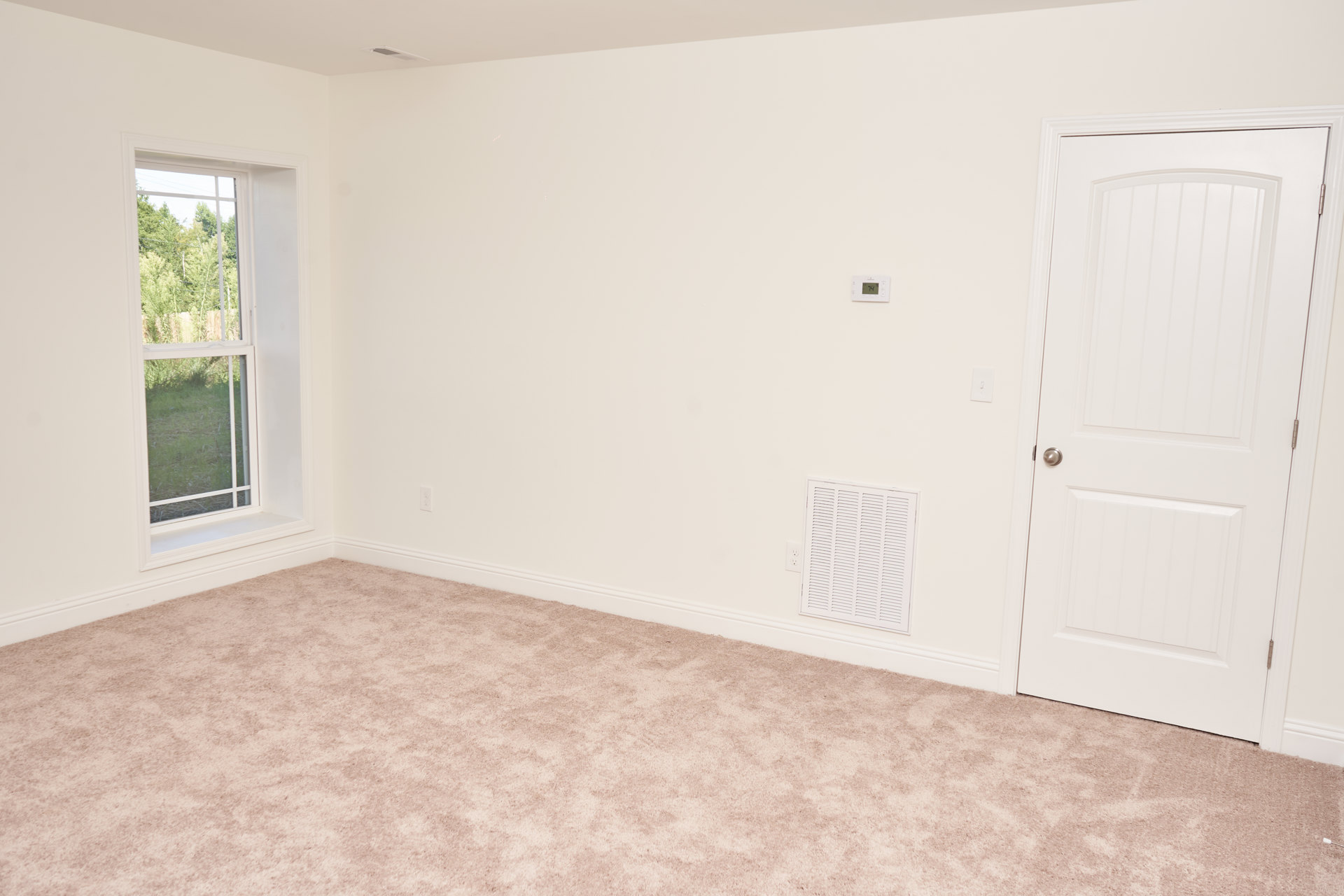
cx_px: 672
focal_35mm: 28
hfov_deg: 65.5
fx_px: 1045
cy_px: 448
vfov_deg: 46.4
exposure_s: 1/30
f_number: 8
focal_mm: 28
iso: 100
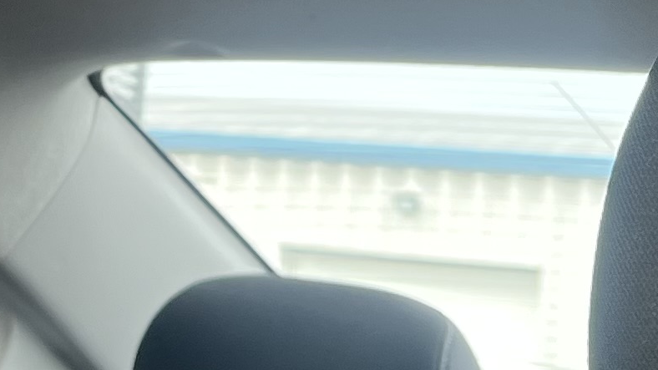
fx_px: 2530
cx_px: -77
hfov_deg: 14.5
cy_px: -383
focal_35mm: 145
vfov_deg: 8.0
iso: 40
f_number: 1.5
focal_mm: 5.7
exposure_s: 1/216
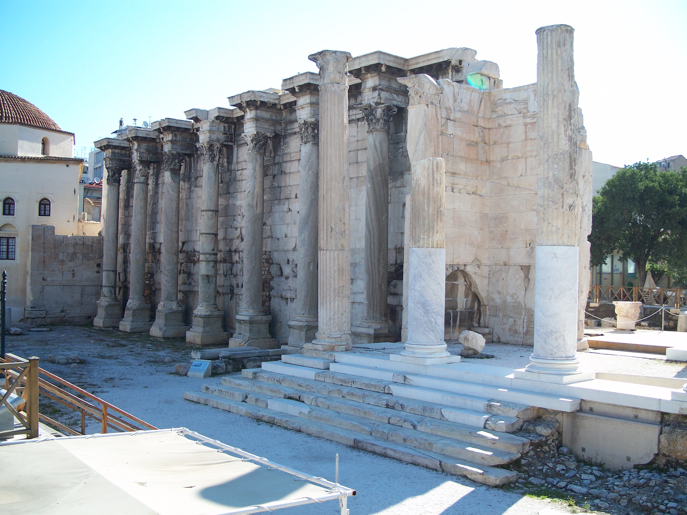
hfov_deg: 50.1
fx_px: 734
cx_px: 344
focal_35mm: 37
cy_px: 258
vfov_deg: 38.7
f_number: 2.8
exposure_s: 1/400
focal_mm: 7.8
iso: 64
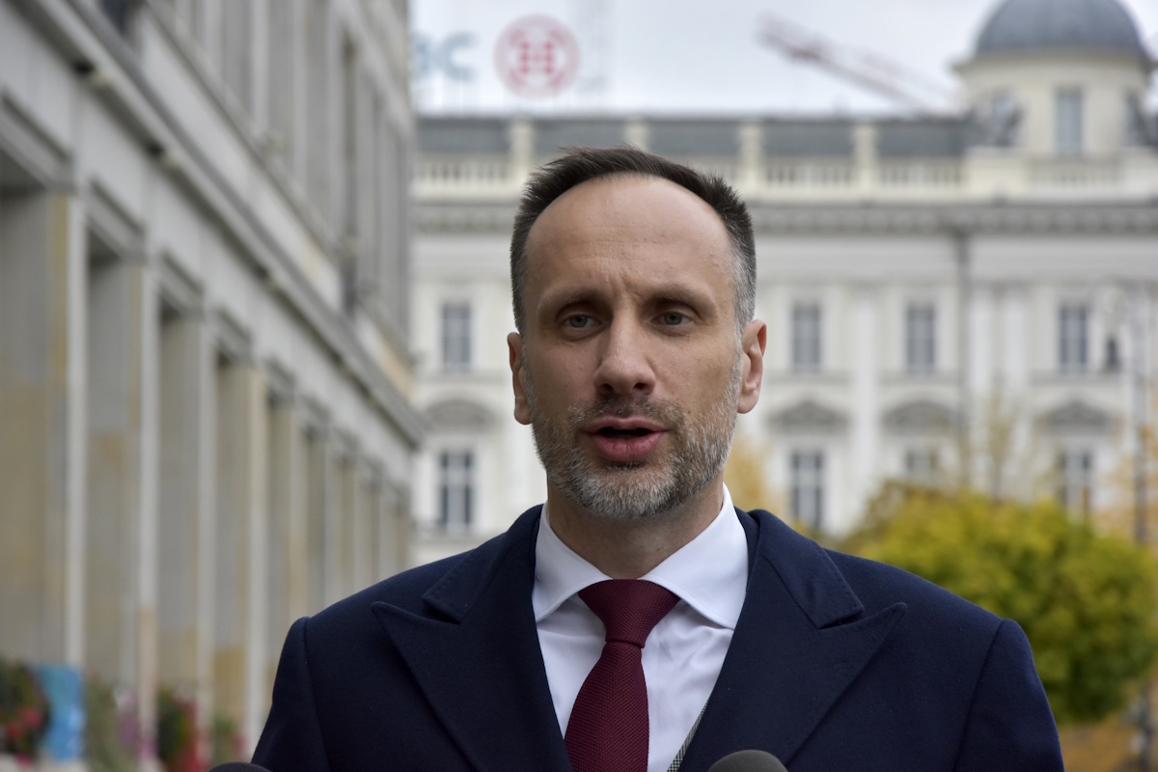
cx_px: 579
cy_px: 386
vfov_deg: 8.7
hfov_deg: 13.0
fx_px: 5066
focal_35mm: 158
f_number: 8
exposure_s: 1/1000
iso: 800
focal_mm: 105
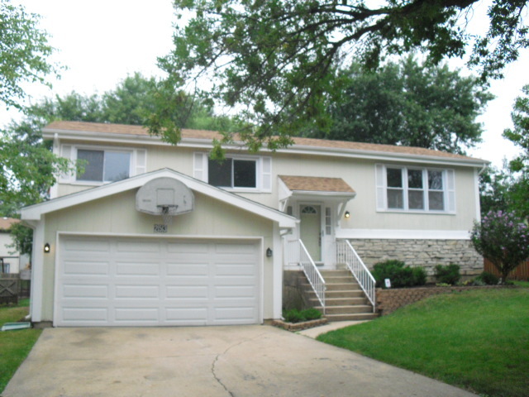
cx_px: 264
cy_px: 198
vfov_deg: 39.7
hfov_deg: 51.4
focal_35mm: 36
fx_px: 550
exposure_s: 1/200
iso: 400
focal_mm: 6.3
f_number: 7.8
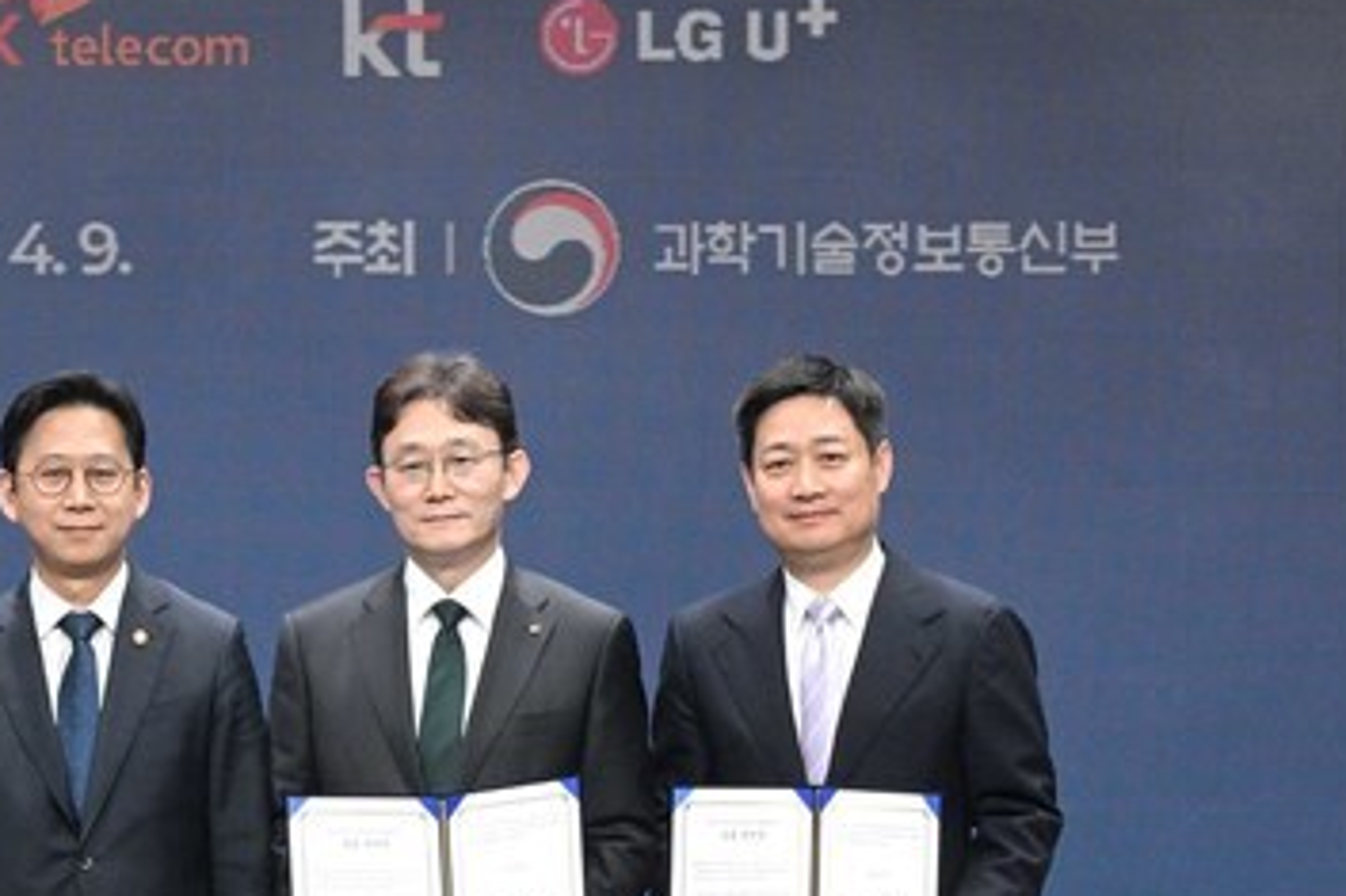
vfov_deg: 7.7
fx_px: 6652
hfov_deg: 11.5
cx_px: 339
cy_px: 376
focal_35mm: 178
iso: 4000
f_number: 16
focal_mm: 100
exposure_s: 1/60
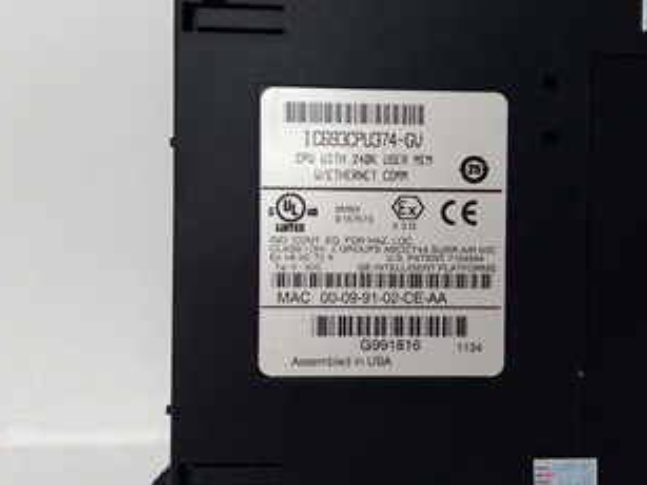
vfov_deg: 32.8
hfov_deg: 42.3
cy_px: 210
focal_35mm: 44
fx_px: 822
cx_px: 438
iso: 194
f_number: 2
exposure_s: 1/33
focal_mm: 3.79
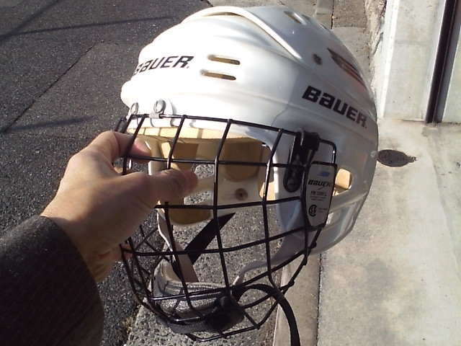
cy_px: 173
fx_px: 386
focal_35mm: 29
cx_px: 230
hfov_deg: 61.7
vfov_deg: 48.2
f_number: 3.5
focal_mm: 3.73
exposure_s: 1/625
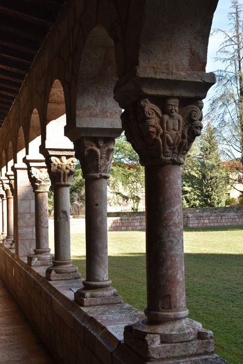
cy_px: 182
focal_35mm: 46
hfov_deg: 29.0
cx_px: 122
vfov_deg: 42.3
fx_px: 471
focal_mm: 31
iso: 360
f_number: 8
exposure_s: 1/250
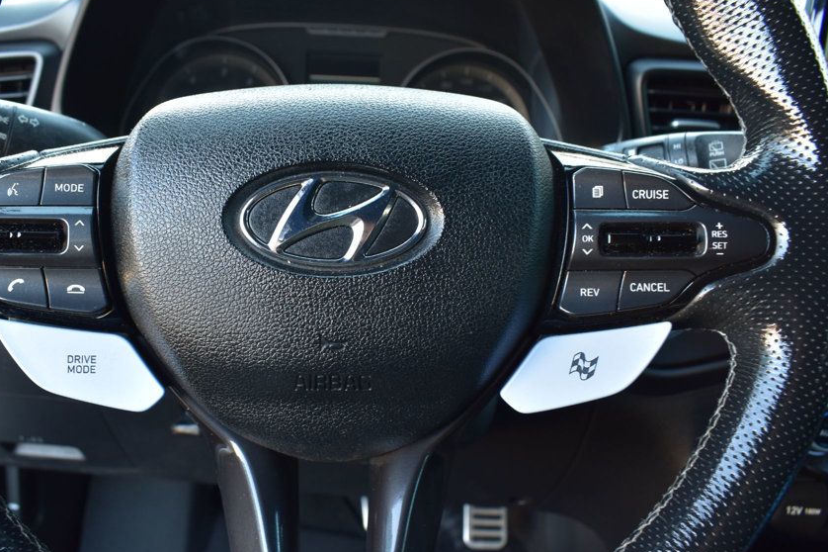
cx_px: 355
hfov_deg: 57.0
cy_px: 299
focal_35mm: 33
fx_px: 759
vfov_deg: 39.9
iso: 400
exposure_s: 1/20
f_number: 6.3
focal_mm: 18
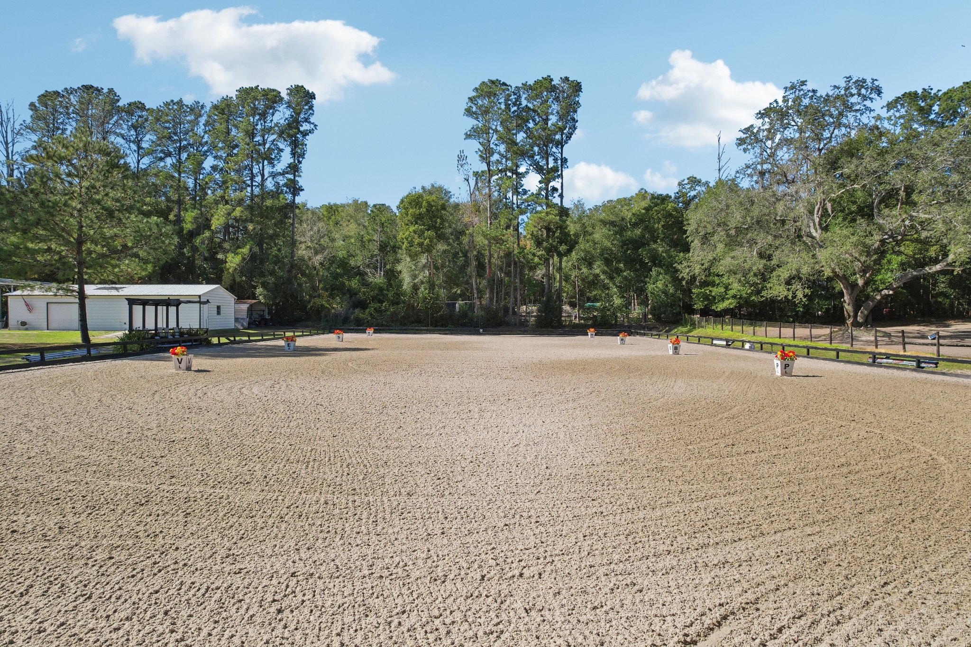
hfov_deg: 78.6
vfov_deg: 57.2
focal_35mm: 22
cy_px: 324
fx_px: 593
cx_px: 486
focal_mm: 8.4
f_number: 2.8
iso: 110
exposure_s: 1/1600
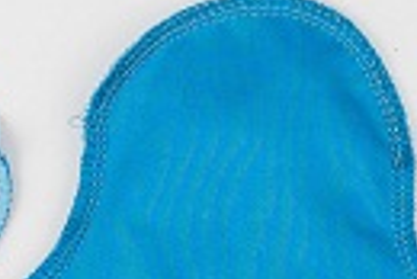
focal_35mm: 269
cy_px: 236
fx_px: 3119
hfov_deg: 7.6
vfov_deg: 5.1
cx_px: 542
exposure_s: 1/160
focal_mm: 35
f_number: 5.6
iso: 100
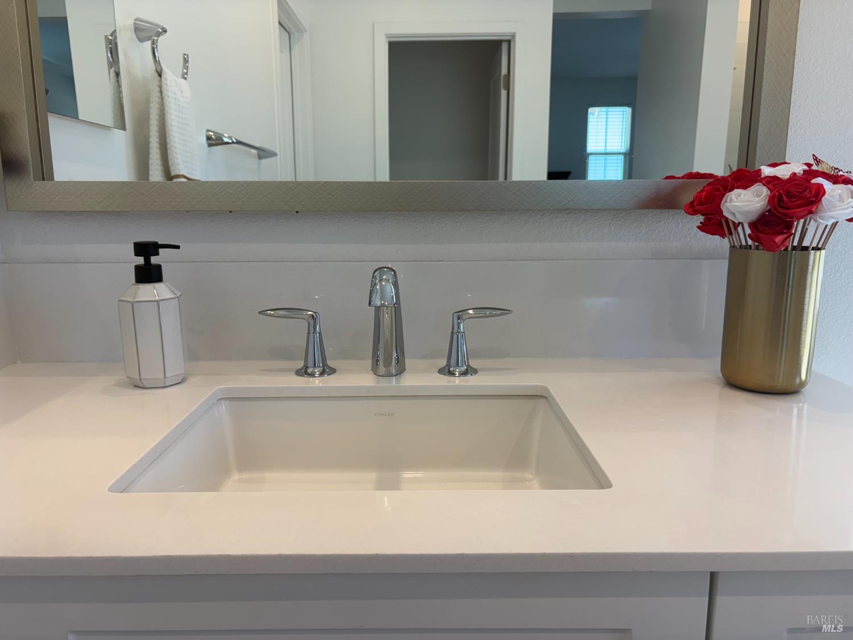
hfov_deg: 67.3
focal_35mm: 26
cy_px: 320
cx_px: 426
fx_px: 641
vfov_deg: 53.1
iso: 64
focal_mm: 5.96
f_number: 1.6
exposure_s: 1/229
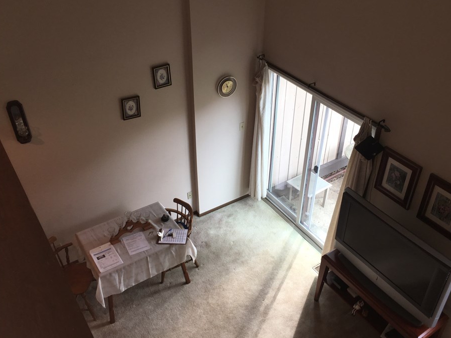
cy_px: 175
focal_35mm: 33
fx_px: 430
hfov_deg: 55.2
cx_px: 253
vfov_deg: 42.9
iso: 25
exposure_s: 1/52
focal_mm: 4.15
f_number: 2.2
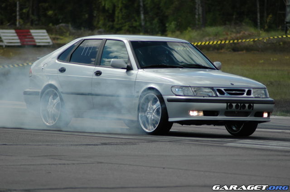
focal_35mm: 375
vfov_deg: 3.7
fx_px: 3017
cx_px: 145
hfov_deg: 5.5
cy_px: 96
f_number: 5.3
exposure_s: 1/1600
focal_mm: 250
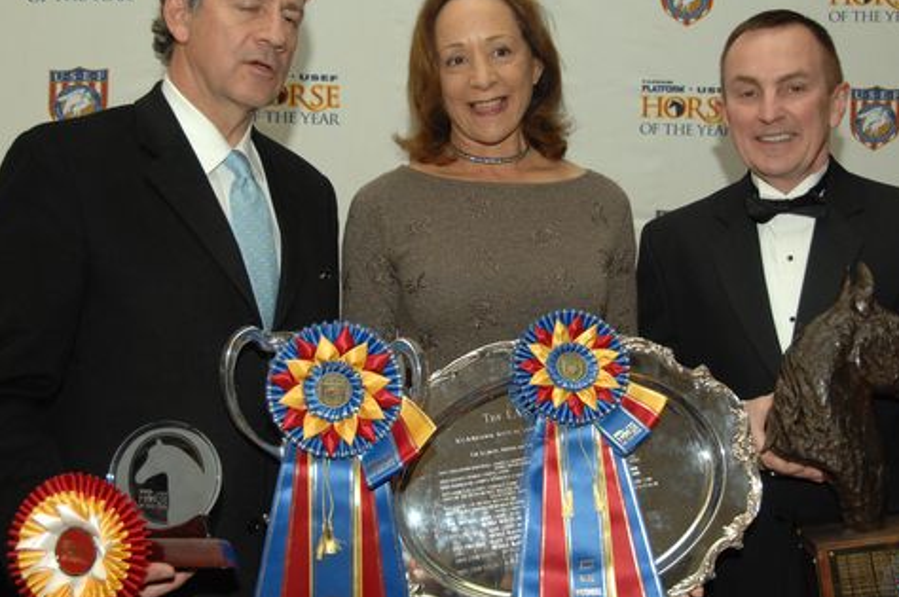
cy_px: 272
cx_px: 470
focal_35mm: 59
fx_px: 1464
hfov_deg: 34.1
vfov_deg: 23.1
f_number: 4
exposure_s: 1/125
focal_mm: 29
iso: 400
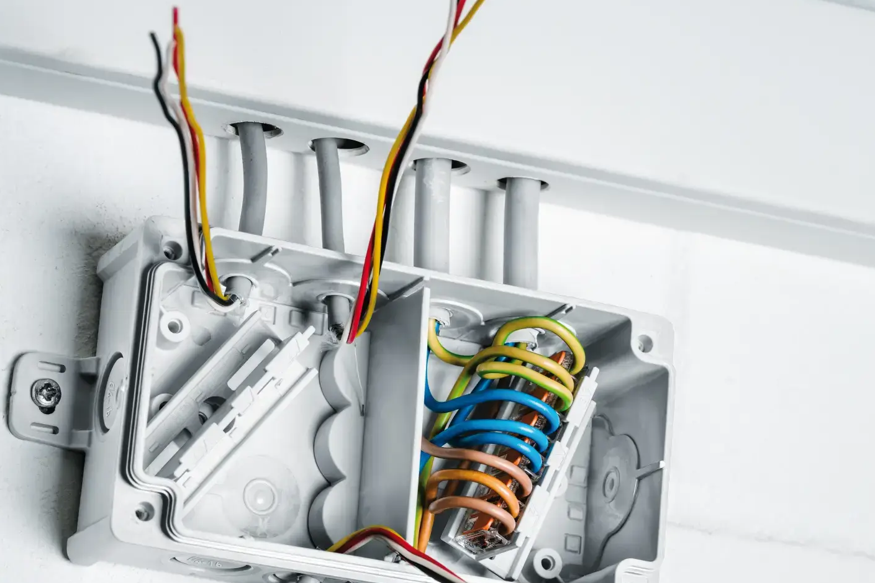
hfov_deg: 13.8
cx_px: 357
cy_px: 400
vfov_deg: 9.2
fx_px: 3621
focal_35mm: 149
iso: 400
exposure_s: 1/80
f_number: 11
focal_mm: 105
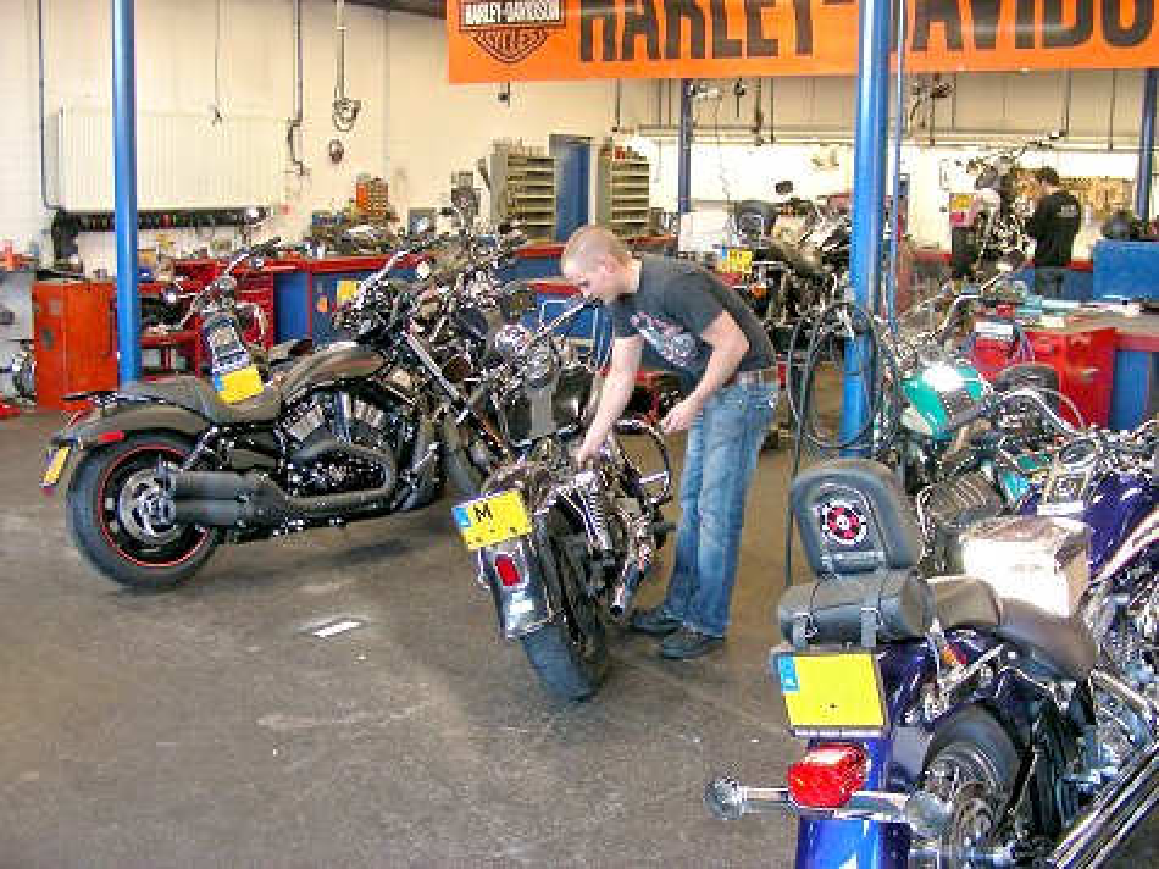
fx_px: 1272
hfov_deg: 49.0
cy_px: 434
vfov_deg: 37.7
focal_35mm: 38
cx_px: 580
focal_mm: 6.3
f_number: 3.5
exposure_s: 1/22.7
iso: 200
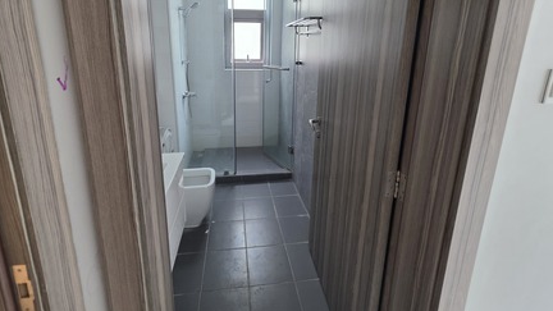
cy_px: 94
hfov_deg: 102.9
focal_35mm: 15
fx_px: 220
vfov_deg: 67.8
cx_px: 262
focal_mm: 2.2
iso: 250
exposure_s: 1/50
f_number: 1.9
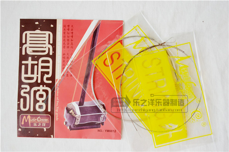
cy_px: 76
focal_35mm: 39
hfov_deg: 49.6
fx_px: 248
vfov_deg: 34.1
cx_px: 114
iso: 400
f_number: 5
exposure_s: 1/100
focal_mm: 26
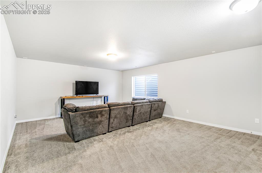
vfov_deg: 77.0
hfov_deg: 100.5
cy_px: 86
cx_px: 131
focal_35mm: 15
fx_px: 109
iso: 200
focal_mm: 10
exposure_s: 2
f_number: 13
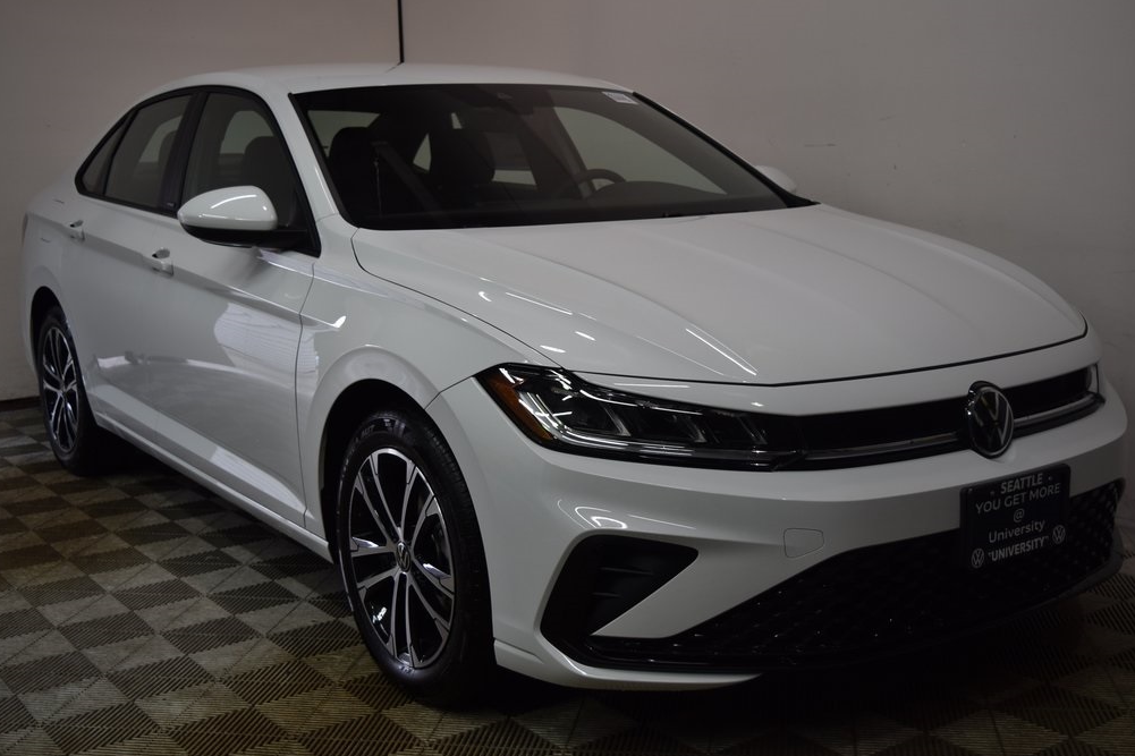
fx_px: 1403
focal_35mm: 45
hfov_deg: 44.0
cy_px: 381
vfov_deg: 30.2
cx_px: 569
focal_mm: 29
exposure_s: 1/80
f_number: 4.5
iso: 400
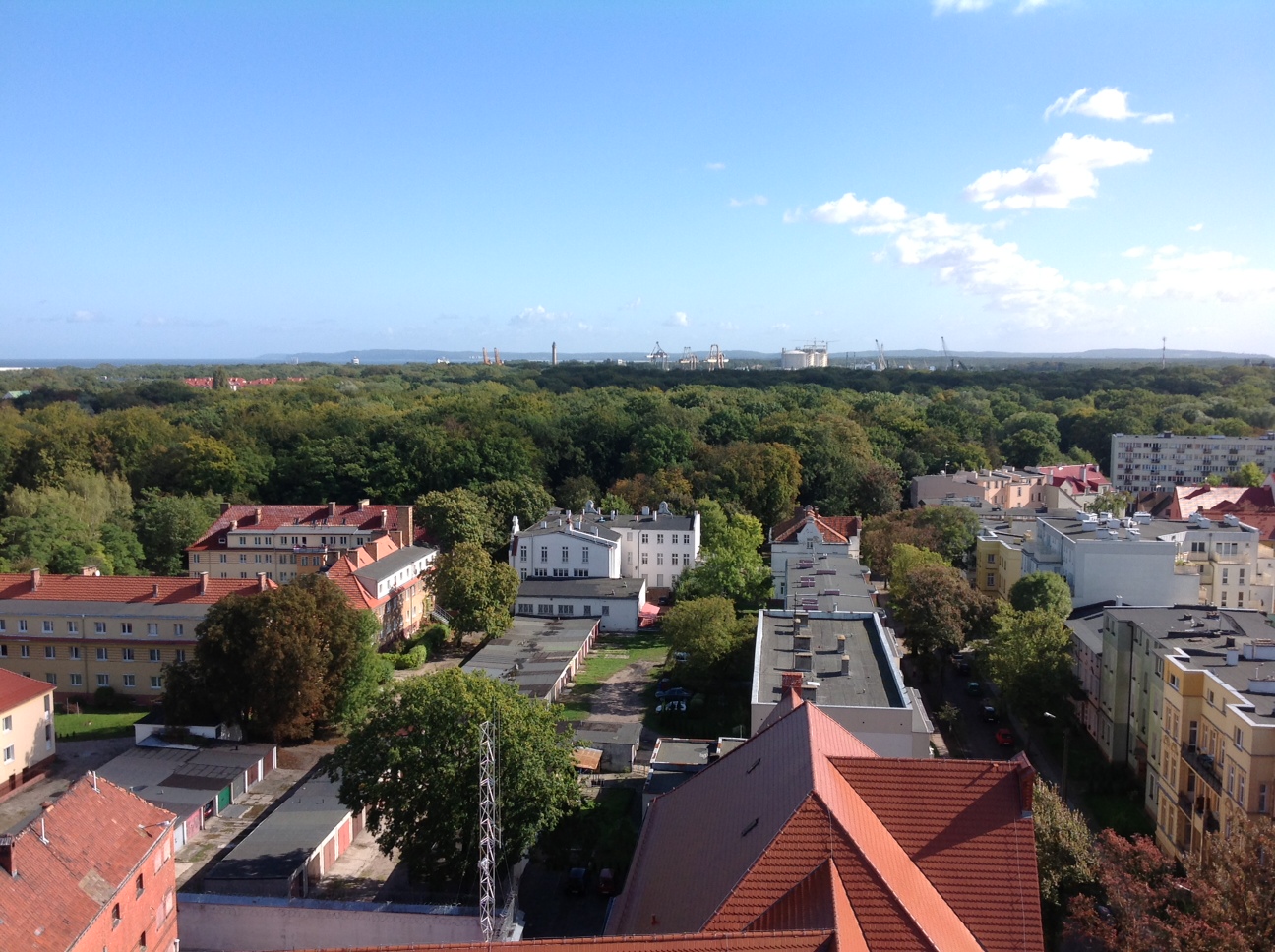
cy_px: 476
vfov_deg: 40.6
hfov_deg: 52.7
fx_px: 1287
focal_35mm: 35
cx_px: 638
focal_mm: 4.28
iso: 50
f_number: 2.4
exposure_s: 1/1043
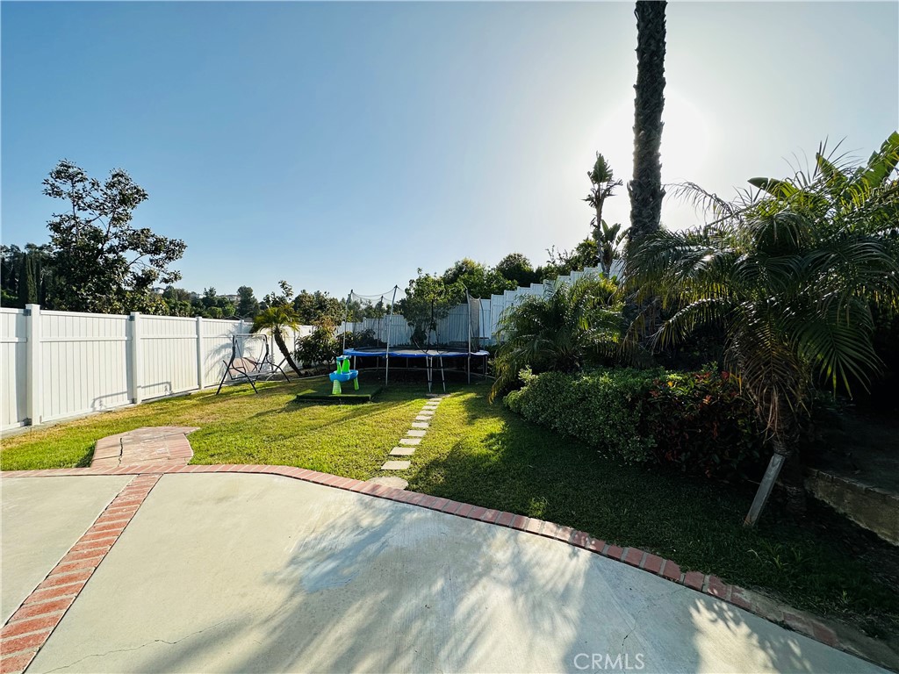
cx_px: 450
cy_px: 337
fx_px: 364
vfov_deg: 85.7
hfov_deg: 102.1
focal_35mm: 14
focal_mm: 2.22
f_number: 2.2
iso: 50
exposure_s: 1/2618
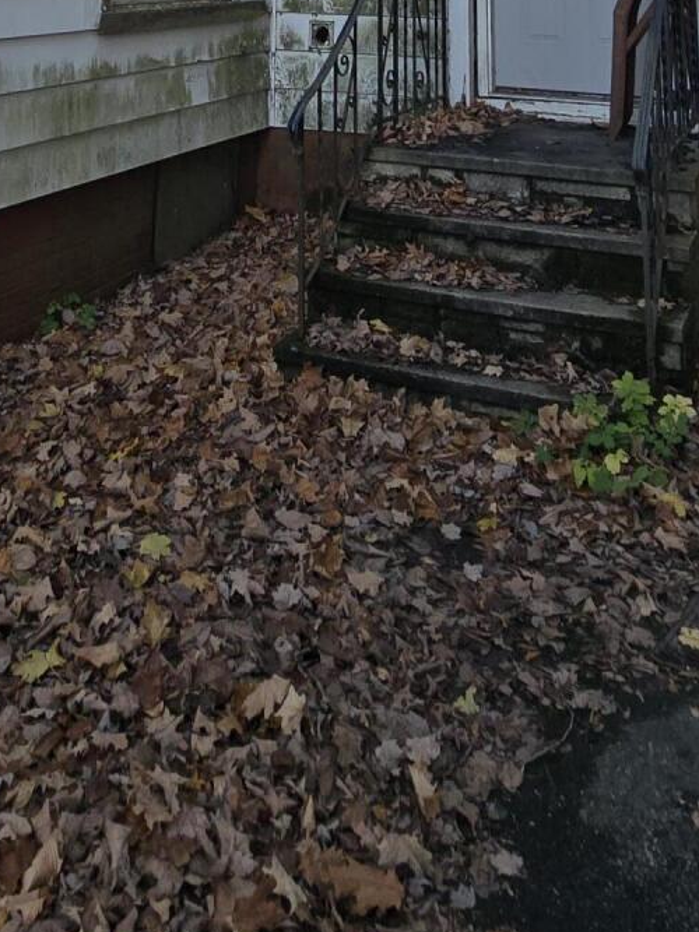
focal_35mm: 39
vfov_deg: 33.3
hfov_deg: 36.5
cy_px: -312
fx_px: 1050
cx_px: 250
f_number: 2.2
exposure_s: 1/225
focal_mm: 2.2
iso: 50
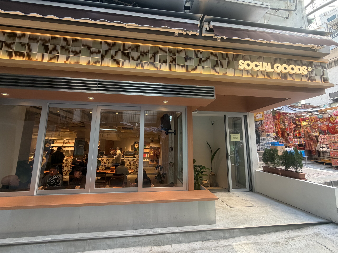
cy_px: 126
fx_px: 137
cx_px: 169
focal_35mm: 14
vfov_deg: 85.7
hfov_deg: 102.1
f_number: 2.2
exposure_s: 1/121
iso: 250
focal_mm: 2.22
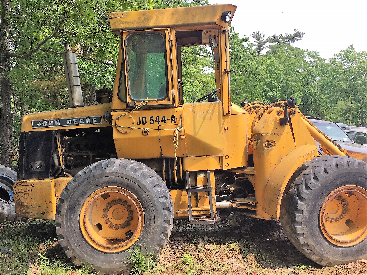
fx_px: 307
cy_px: 138
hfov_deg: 61.7
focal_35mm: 29
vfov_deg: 48.2
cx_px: 184
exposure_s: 1/635
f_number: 2.2
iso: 25
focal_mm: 4.15
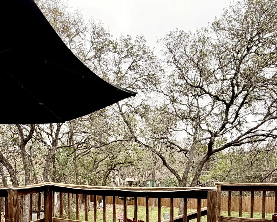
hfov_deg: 67.7
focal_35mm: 25
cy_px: 180
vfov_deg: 52.8
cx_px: 118
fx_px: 205
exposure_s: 1/132
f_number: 2.2
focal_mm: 2.22
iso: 40
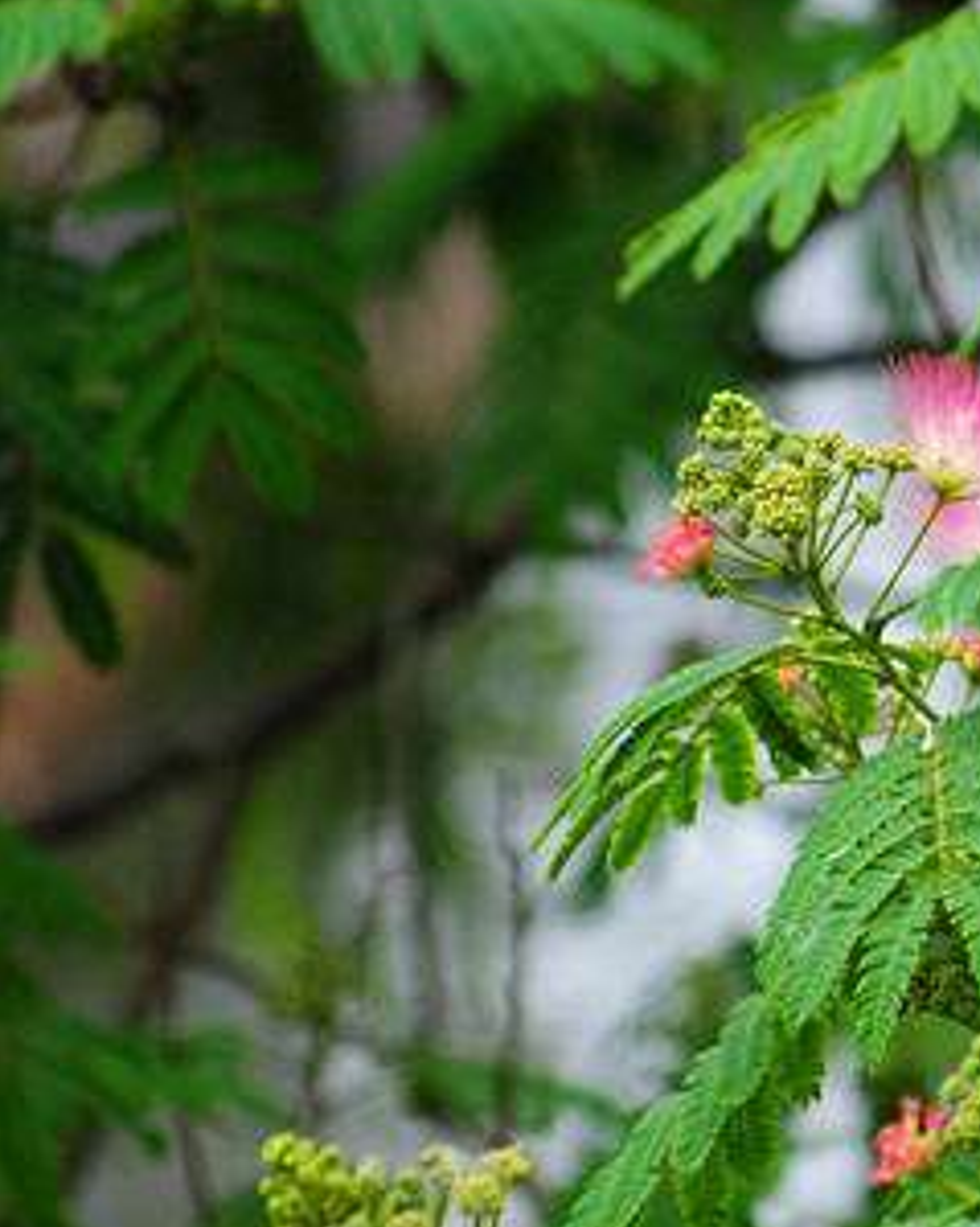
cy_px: 519
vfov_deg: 4.4
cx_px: 1107
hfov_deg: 3.5
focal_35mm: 438
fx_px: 15888
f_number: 4.8
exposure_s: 1/100
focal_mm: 116
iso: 100
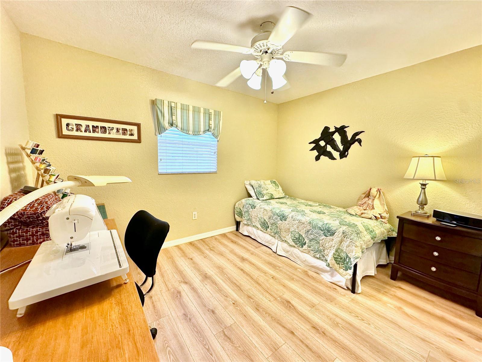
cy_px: 181
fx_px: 195
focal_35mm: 14
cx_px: 241
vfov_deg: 85.7
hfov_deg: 102.1
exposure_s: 1/120
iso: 200
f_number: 2.2
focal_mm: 2.22
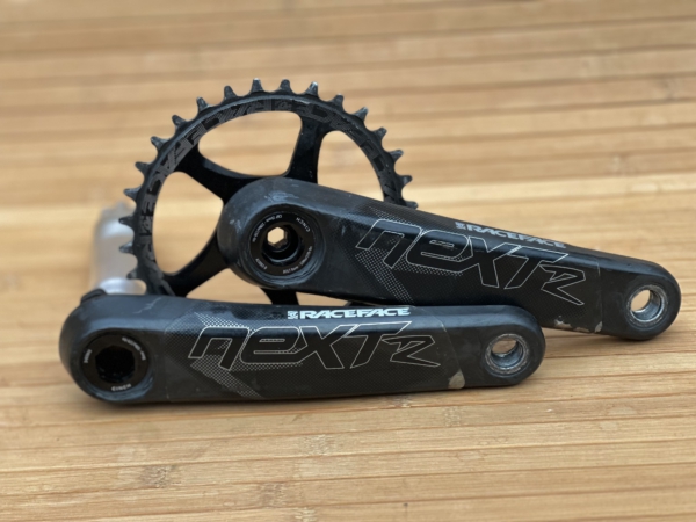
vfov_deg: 19.1
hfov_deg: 25.3
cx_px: 348
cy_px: 261
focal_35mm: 77
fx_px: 1548
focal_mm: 9
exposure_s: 1/121
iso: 160
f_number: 2.8
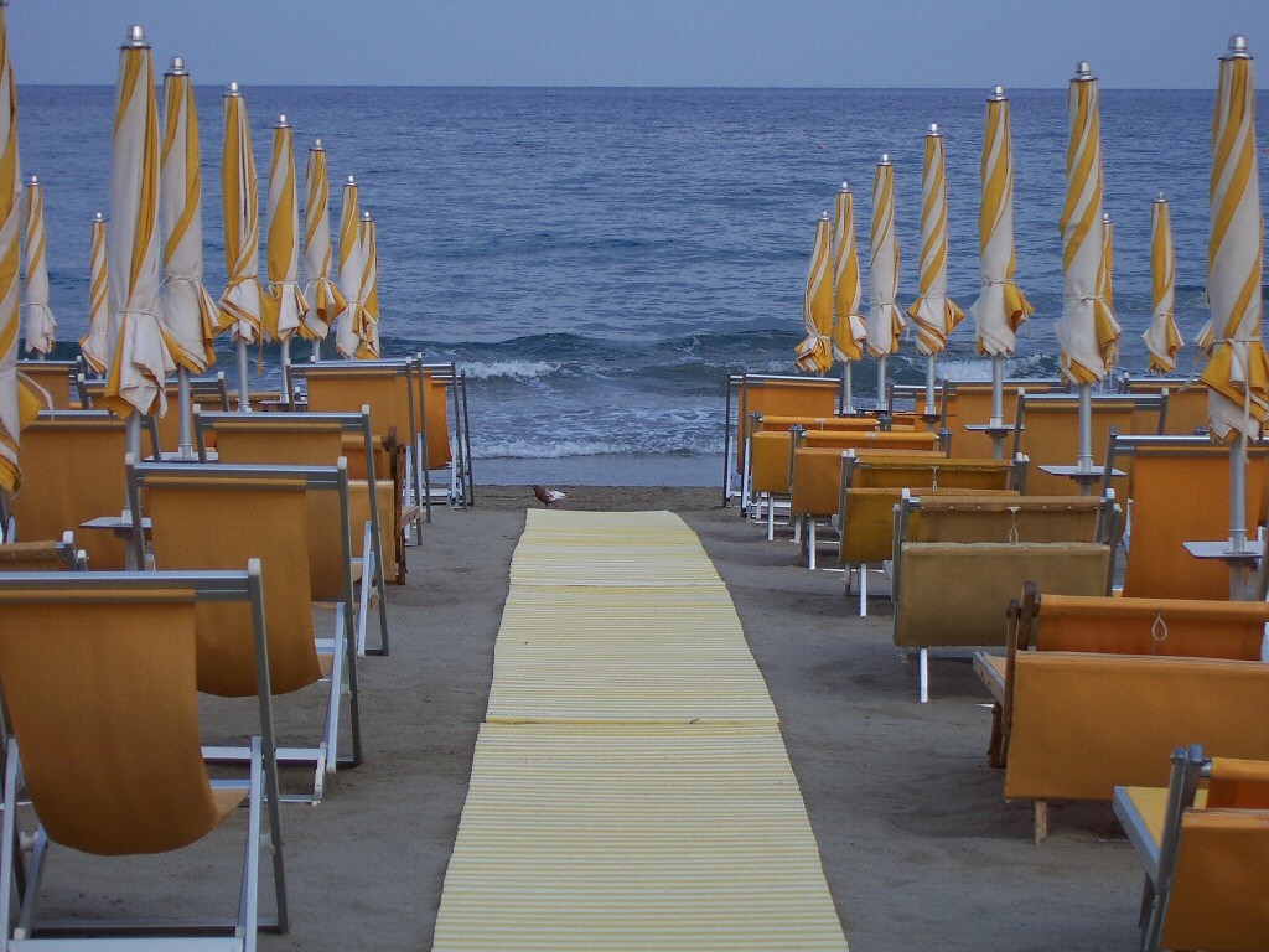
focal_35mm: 122
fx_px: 4472
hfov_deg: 16.1
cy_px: 476
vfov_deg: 12.1
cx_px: 634
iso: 80
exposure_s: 1/350
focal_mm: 21
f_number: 4
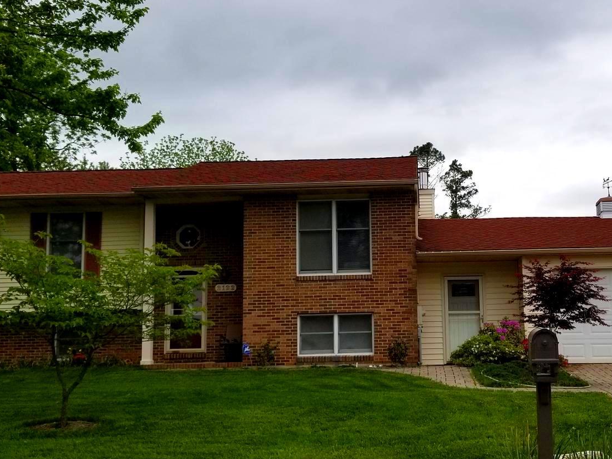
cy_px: 230
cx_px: 382
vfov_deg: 30.3
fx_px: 849
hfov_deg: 39.4
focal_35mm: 48
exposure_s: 1/2376
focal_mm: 4.3
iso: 50
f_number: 1.7
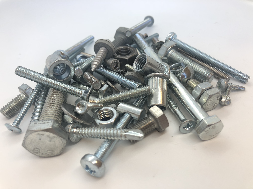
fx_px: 205
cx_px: 126
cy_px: 94
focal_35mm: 28
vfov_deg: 49.7
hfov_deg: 63.4
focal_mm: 3.99
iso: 25
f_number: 1.8
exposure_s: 1/100
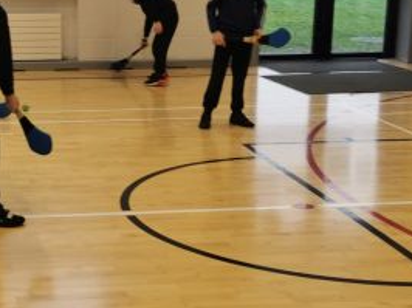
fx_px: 939
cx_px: 39
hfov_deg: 24.0
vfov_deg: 18.6
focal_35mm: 79
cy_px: 156
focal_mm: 5.58
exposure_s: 1/212
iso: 50
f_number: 1.8
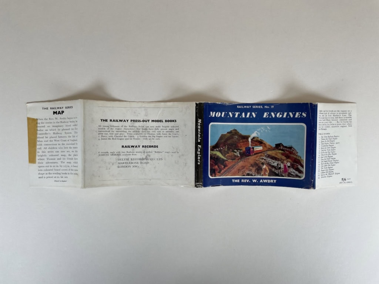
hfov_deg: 67.3
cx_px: 190
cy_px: 142
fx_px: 285
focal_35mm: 26
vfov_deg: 53.1
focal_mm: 4.2
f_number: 1.6
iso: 32
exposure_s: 1/206
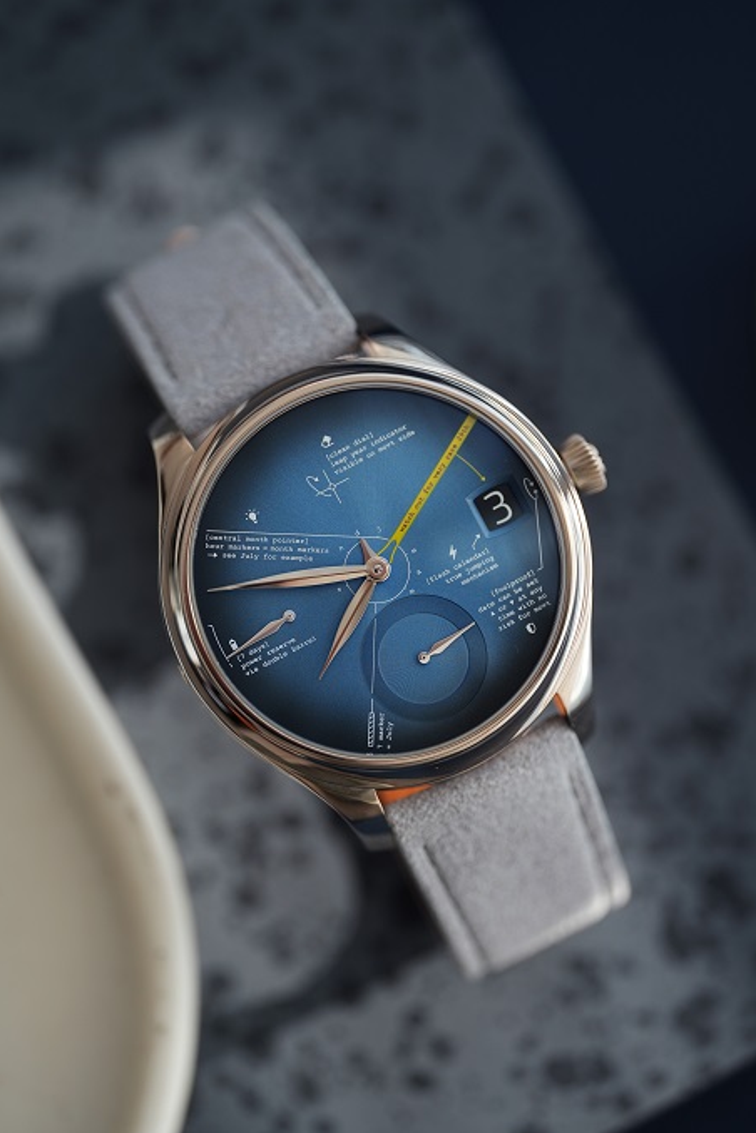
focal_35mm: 106
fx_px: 3339
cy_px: 570
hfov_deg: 12.9
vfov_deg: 19.3
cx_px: 376
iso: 250
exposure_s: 1/250
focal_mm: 105
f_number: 2.8
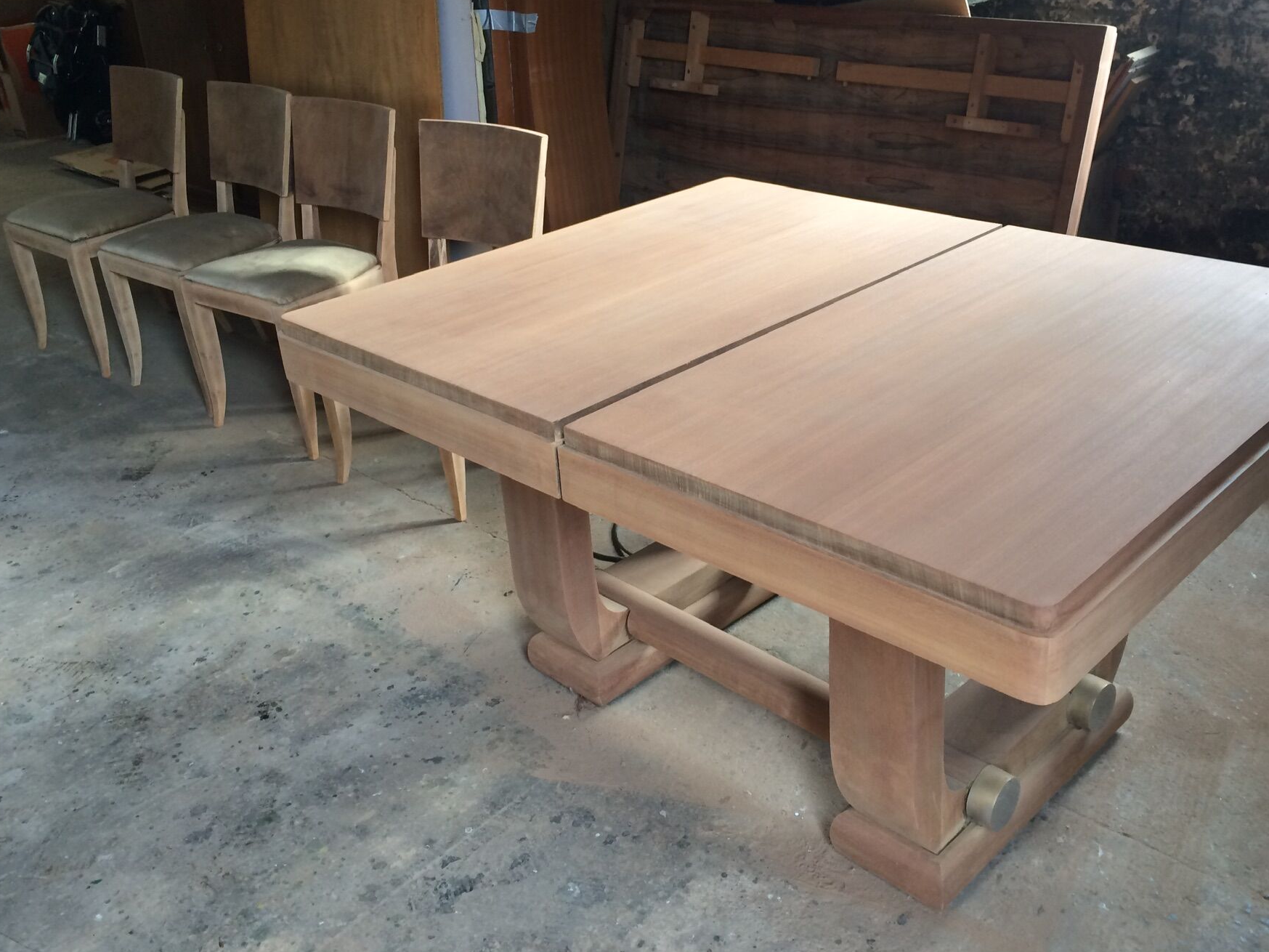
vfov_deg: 41.7
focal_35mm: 34
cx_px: 713
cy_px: 425
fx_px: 1246
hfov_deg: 53.8
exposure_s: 1/33
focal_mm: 4.15
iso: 100
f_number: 2.2
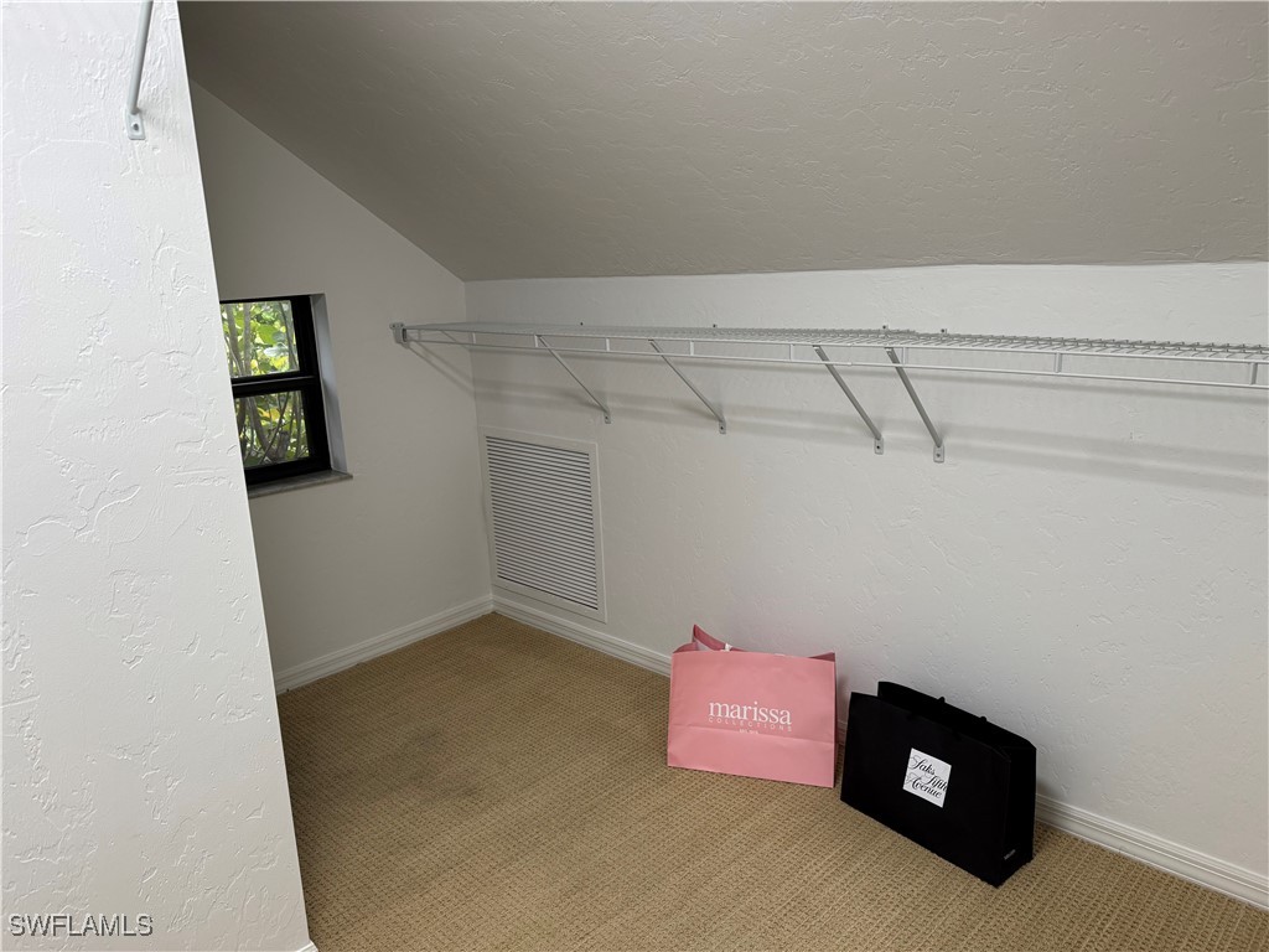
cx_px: 634
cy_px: 476
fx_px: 880
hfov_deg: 71.6
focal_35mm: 24
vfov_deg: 56.8
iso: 160
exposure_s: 1/120
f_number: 1.78
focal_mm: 6.76
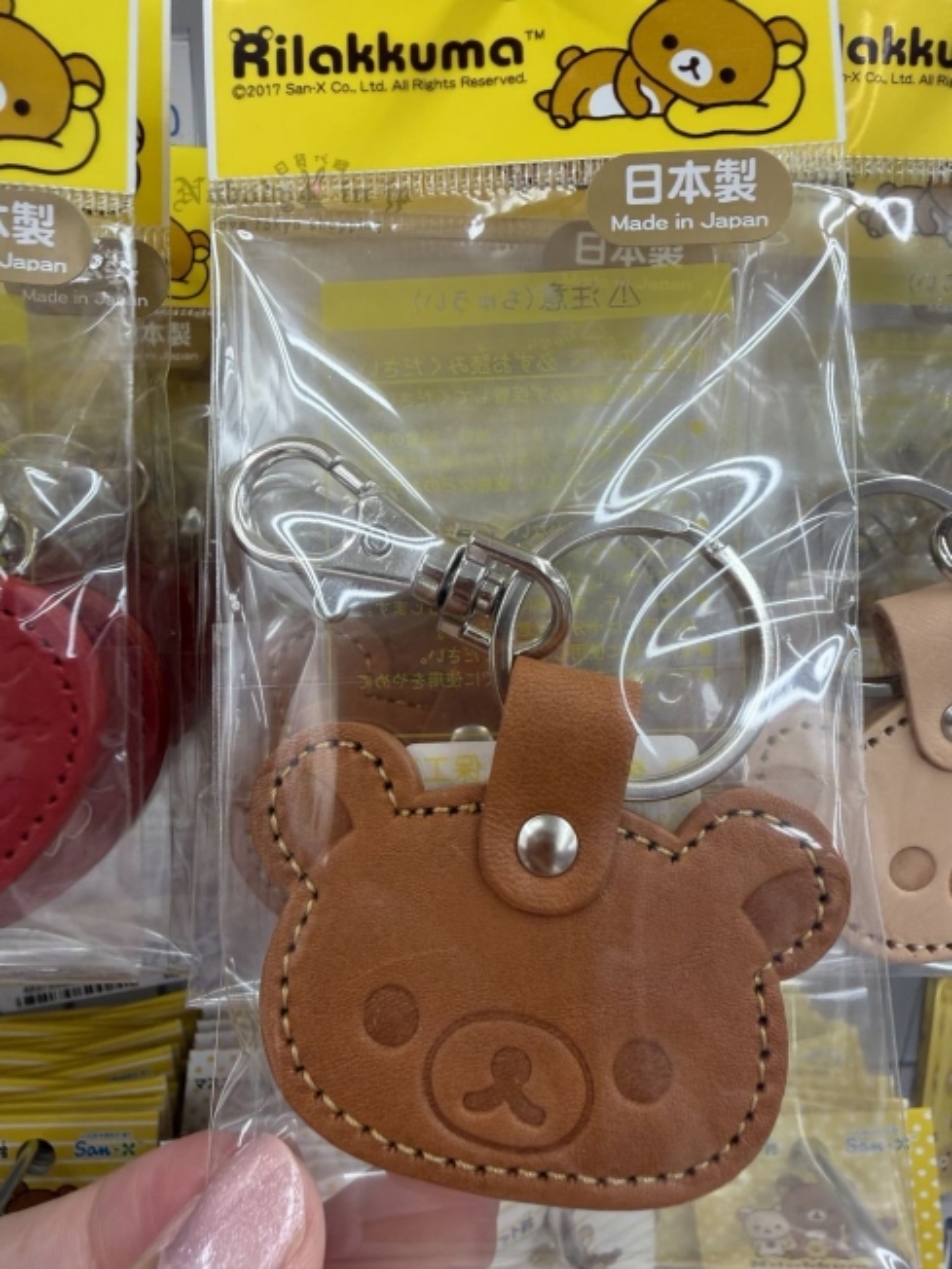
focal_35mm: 25
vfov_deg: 69.4
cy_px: 634
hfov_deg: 54.9
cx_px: 476
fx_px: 917
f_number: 2.2
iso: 64
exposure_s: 1/100
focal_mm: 2.22
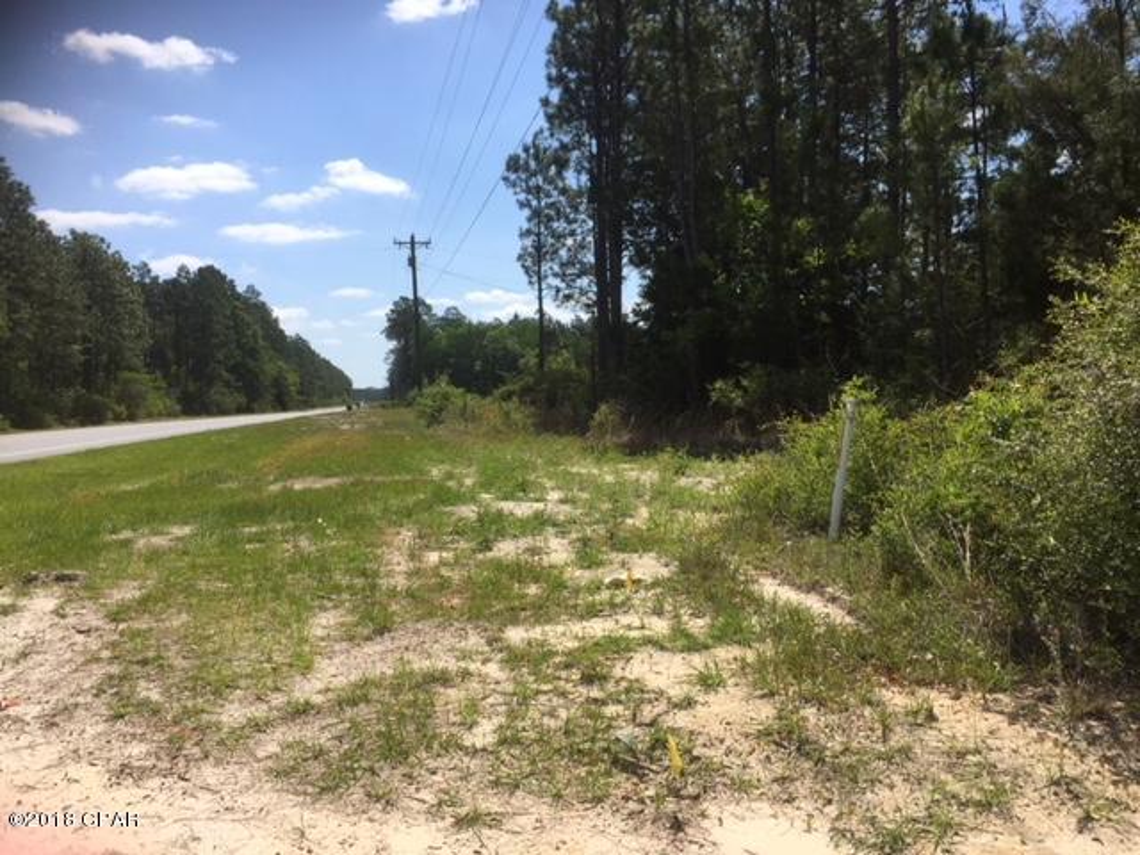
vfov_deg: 48.2
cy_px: 428
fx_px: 955
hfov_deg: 61.7
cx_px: 570
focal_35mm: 29
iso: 32
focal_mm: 4.15
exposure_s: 1/2639
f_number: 2.2
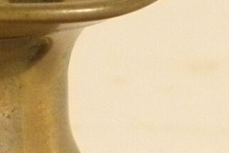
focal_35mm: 654
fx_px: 4158
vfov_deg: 2.1
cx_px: -223
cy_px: 290
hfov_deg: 3.1
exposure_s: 1/50
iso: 160
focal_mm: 14.3
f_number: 4.4
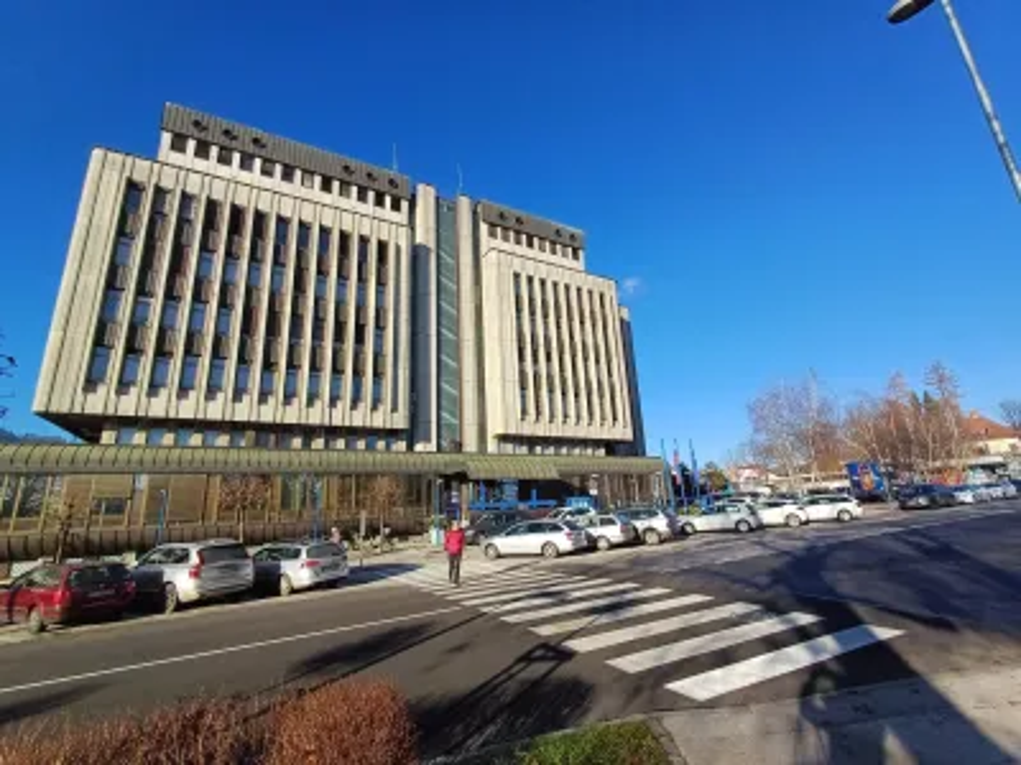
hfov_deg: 94.5
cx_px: 510
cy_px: 382
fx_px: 472
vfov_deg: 78.1
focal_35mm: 16
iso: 40
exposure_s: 1/864
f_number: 2.2
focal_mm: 1.64
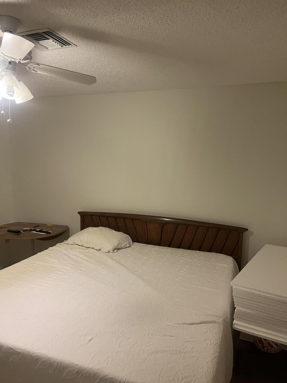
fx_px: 287
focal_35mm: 26
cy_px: 192
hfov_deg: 53.1
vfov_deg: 67.3
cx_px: 144
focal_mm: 5.1
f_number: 1.6
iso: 250
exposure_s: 1/60
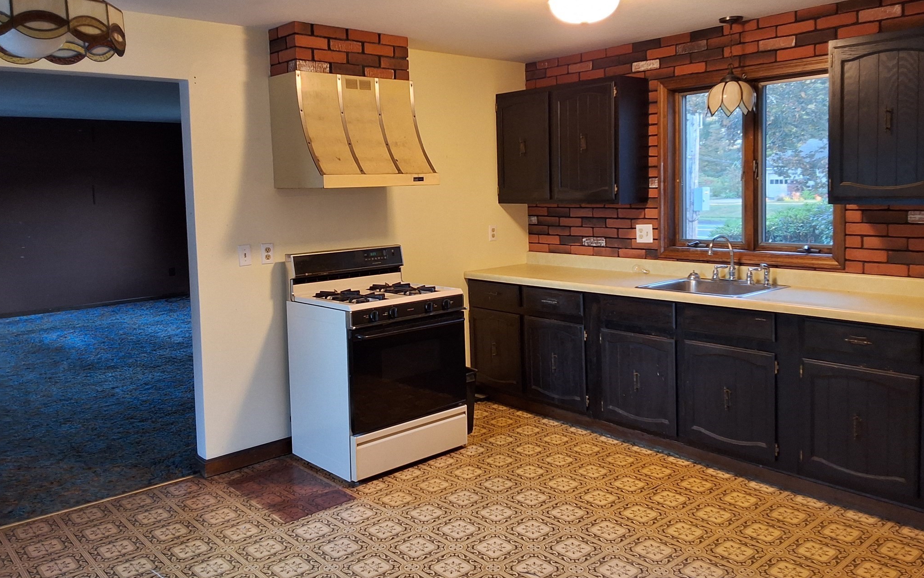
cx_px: 462
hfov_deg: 62.9
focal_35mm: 30
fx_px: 755
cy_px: 246
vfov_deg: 41.7
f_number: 1.9
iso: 160
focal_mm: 2.91
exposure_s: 1/30
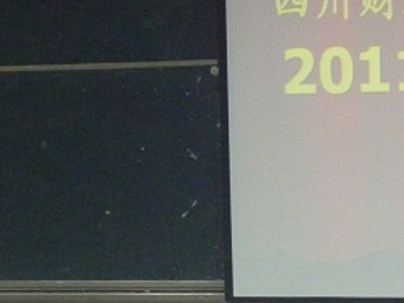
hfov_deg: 9.5
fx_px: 2426
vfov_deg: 7.1
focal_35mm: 208
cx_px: 315
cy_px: 350
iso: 800
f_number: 5.8
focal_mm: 15.5
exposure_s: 1/13
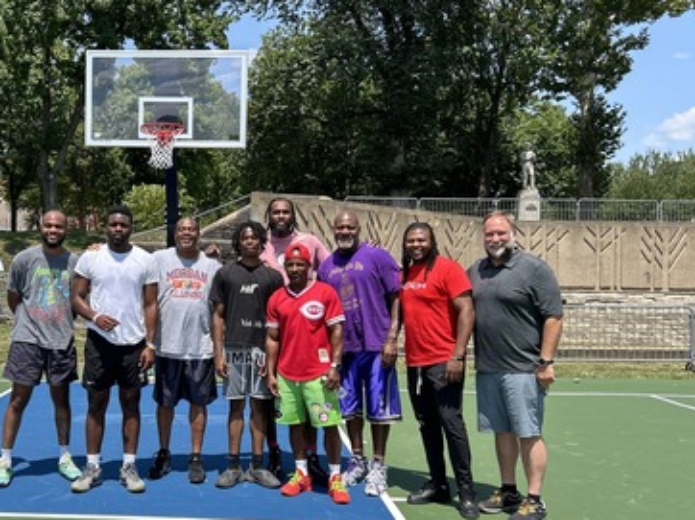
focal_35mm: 41
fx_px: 823
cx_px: 189
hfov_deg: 44.5
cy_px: 284
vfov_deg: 35.1
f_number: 1.5
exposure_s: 1/2695
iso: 50
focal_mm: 5.7
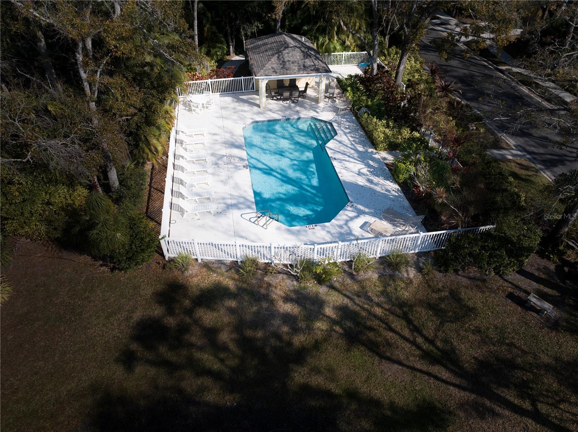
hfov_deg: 71.6
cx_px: 289
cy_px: 216
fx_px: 400
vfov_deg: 56.7
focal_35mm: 24
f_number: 2.8
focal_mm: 12.29
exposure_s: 1/2000
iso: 170
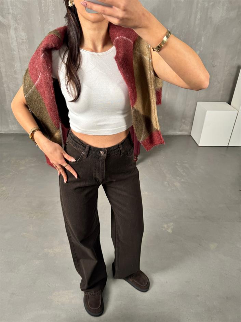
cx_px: 120
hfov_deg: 56.8
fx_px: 223
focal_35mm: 24
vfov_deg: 71.6
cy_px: 161
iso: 125
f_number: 1.78
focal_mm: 6.76
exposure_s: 1/121
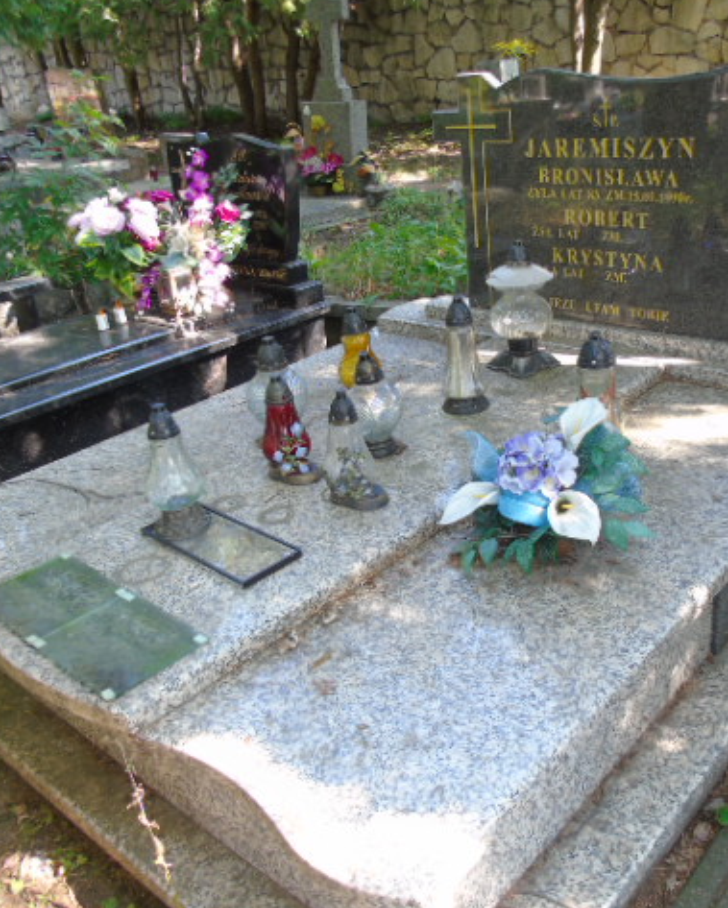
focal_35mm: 33
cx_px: 436
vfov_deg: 54.2
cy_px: 449
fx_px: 888
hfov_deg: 44.4
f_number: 3.4
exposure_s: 1/30
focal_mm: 4.4
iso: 80
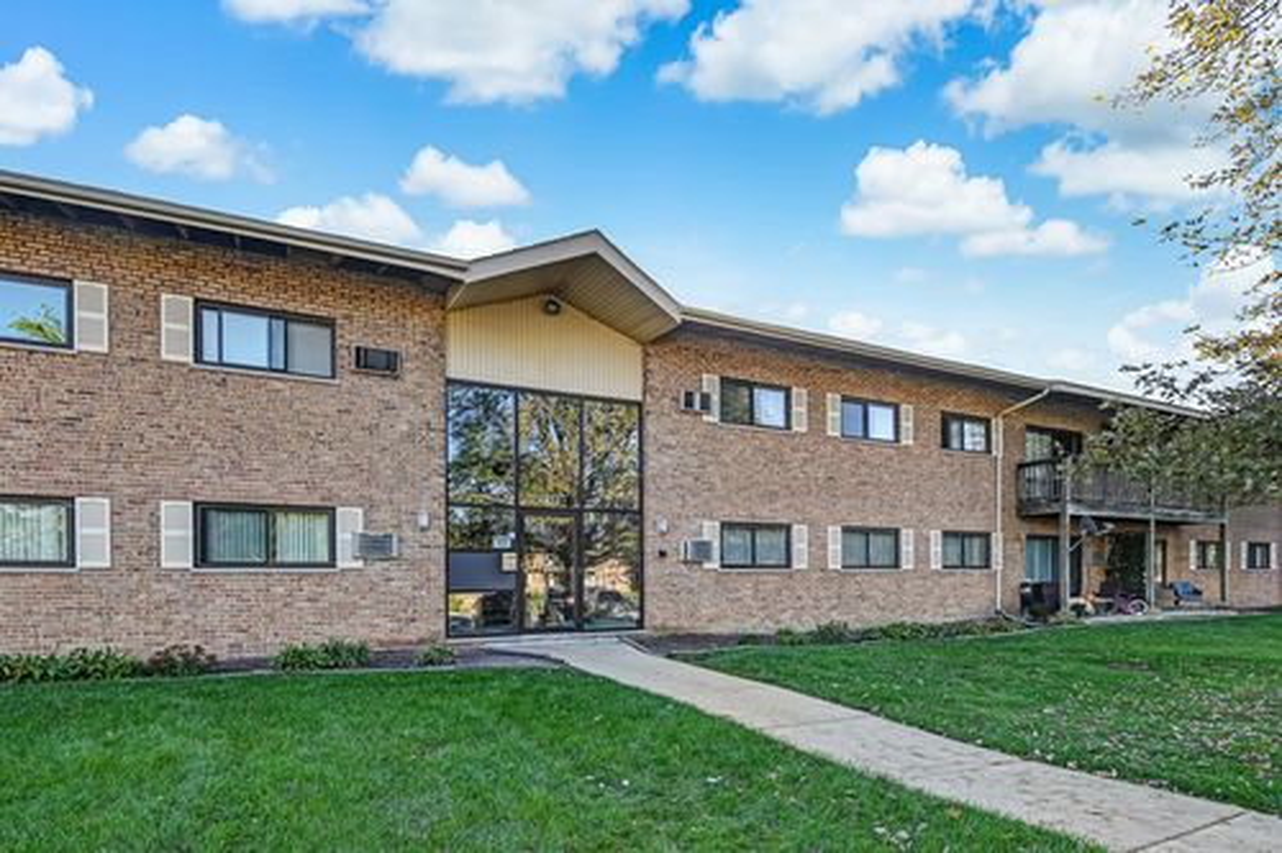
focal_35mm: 18
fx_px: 641
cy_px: 426
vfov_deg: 67.3
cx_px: 641
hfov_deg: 90.0
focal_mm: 12
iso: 125
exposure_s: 1/50
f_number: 8
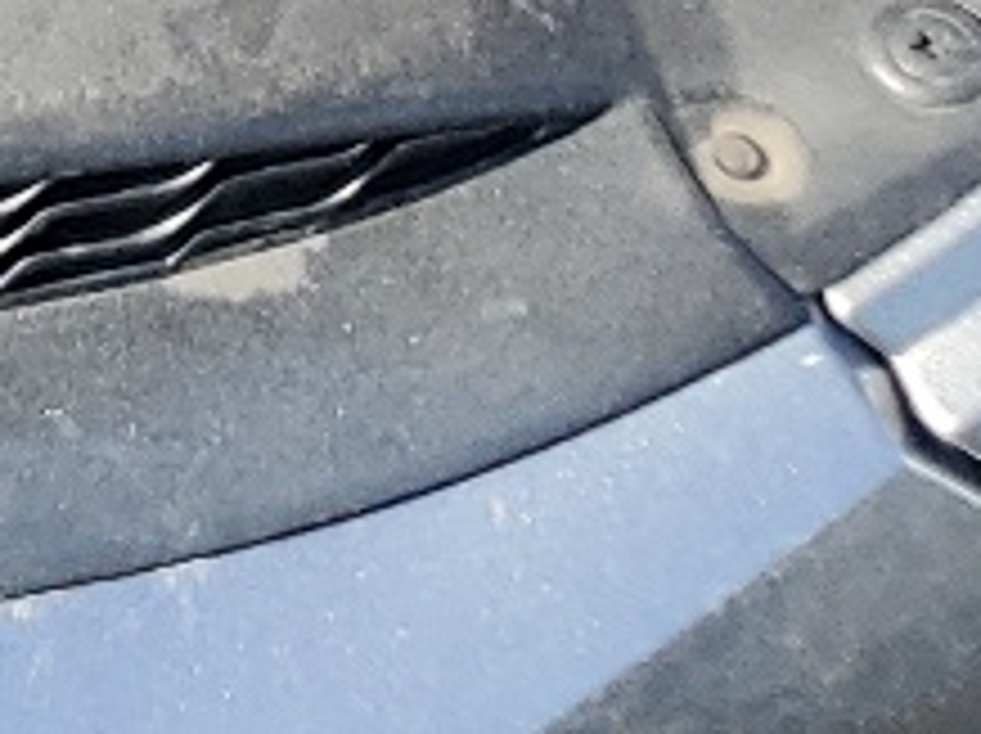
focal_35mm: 191
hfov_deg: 8.6
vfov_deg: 7.3
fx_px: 5407
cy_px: -941
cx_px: -1962
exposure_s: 1/833
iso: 50
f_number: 1.5
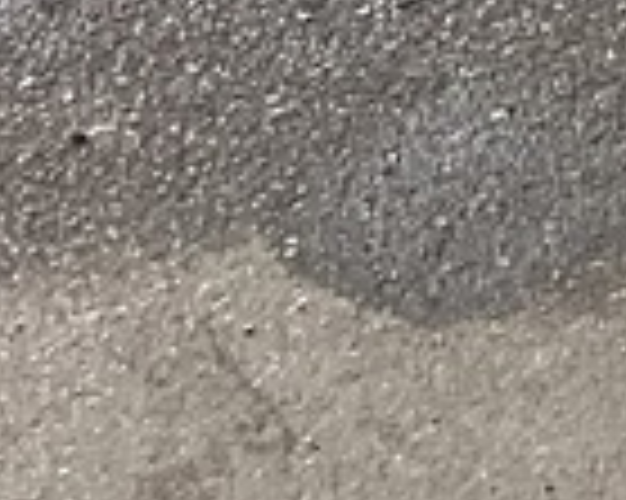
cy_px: -1572
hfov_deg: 8.2
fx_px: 4129
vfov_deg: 5.8
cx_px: 1306
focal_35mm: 223
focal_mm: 3.3
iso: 25
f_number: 2.4
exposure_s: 1/164
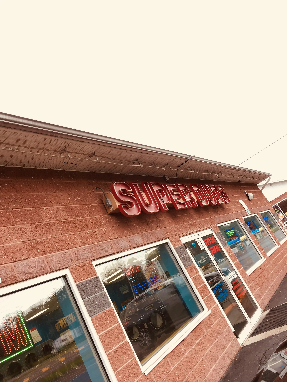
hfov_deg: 48.2
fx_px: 321
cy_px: 191
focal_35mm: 29
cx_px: 144
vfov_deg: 61.7
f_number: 2.2
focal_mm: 4.15
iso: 25
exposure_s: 1/60
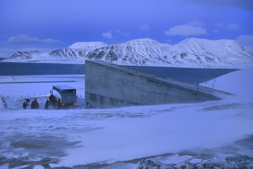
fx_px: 211
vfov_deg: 43.7
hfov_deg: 61.9
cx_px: 126
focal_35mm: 30
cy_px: 84
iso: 800
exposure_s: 1/80
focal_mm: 30
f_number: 5
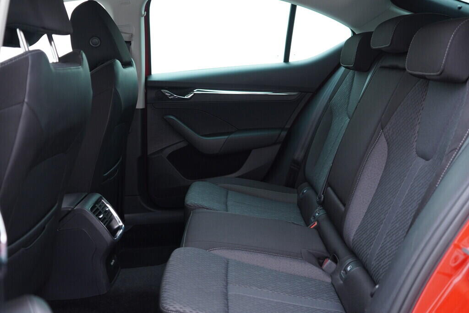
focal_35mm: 36
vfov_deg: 36.9
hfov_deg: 53.1
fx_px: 469
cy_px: 156
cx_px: 234
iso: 400
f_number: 2.8
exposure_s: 1/40
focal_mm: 24
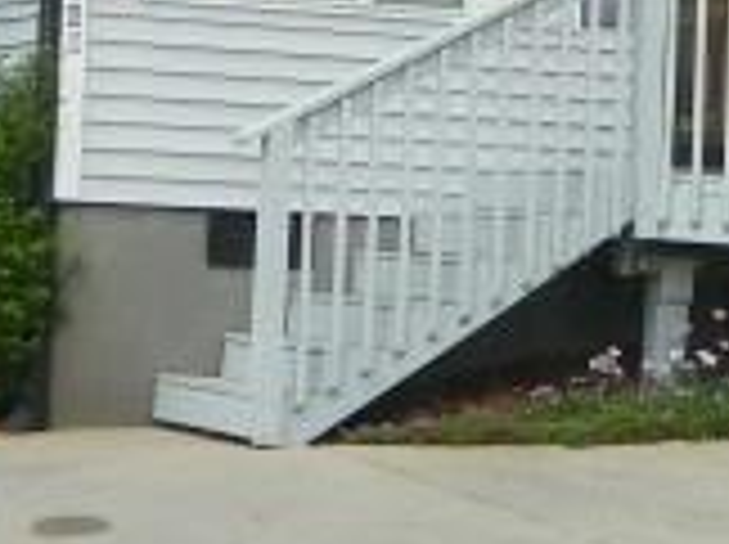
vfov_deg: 8.5
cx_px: 441
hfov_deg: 11.4
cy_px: 90
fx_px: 3659
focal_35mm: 174
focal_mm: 7.9
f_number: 5
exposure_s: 1/320
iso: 64
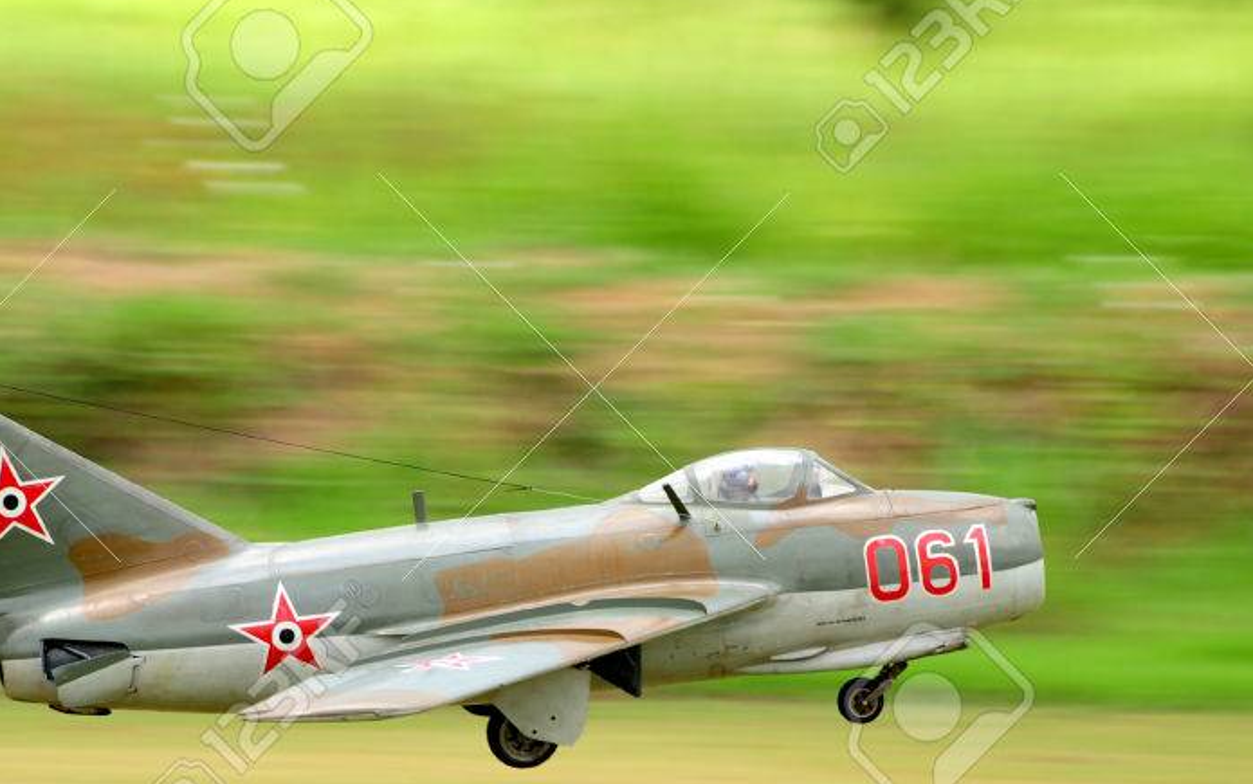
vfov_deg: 3.1
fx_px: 14314
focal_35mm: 419
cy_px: 643
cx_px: 593
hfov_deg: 5.0
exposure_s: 1/125
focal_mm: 220
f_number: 10
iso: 200
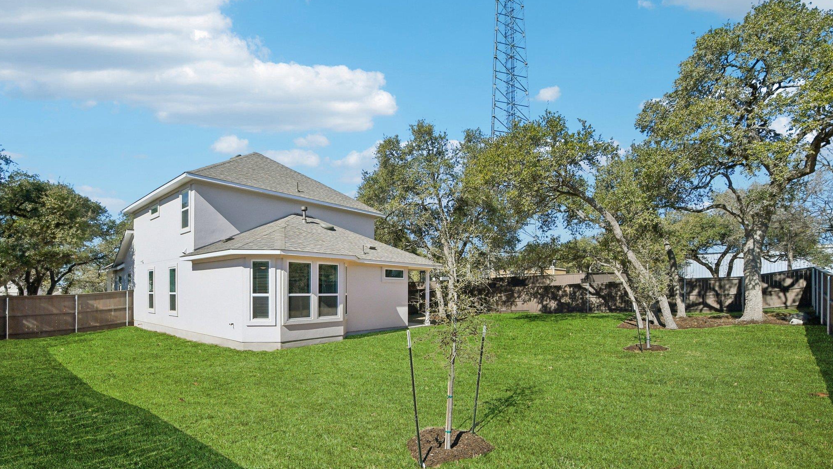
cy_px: 279
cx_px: 415
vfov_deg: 66.5
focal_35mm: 16
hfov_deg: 99.4
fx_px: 353
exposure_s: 1/1600
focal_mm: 10
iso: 400
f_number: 8
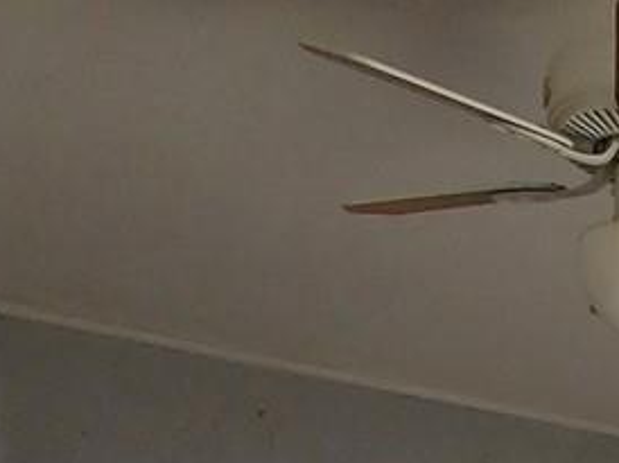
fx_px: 1358
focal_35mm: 76
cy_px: 1208
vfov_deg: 12.9
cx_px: 949
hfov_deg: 21.3
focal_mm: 1.8
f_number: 2.2
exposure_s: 1/120
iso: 50
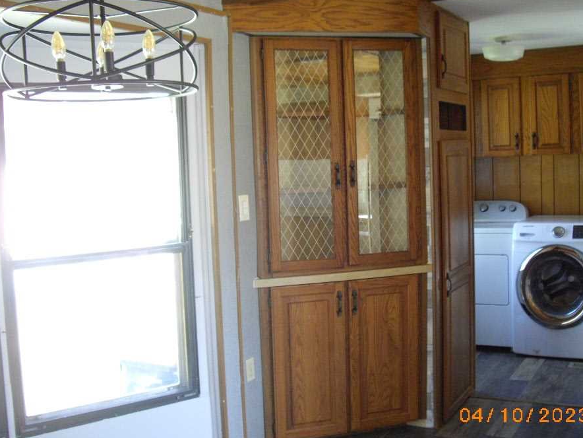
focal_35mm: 44
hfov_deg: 42.9
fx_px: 741
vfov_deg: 32.9
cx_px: 321
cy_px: 217
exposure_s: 1/50
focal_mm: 7.9
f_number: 2.8
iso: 400
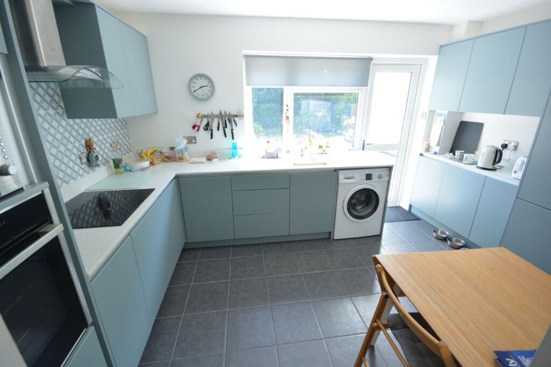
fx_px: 229
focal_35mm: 15
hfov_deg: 100.4
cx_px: 276
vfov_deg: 77.3
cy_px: 184
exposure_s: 1/25
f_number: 8
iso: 400
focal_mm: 10
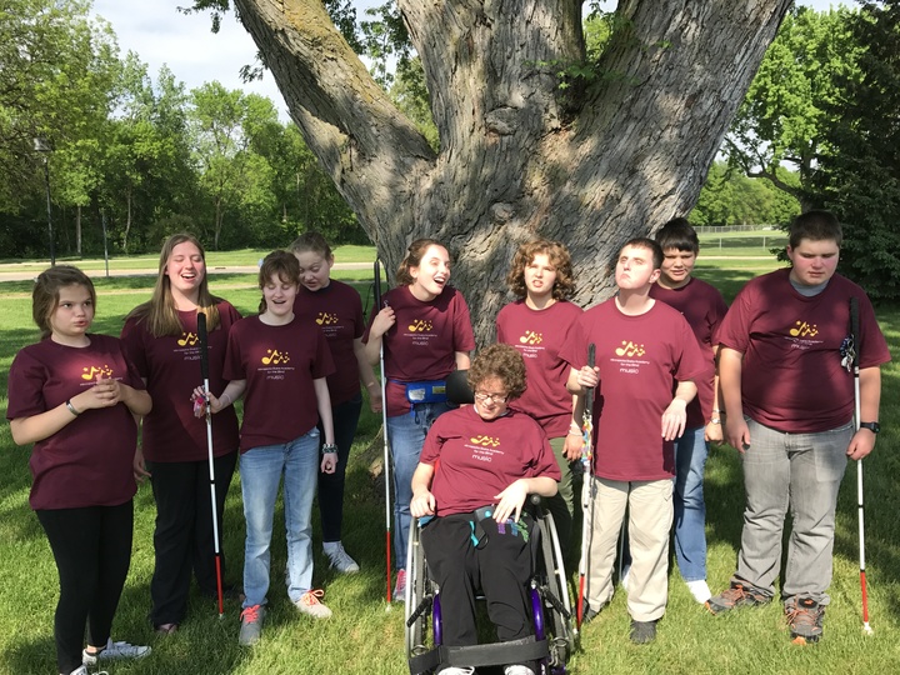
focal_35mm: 28
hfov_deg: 63.4
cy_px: 338
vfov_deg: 49.7
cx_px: 450
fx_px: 728
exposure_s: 1/1076
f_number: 1.8
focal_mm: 3.99
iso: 20
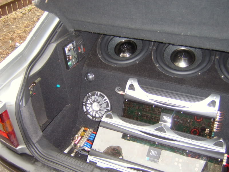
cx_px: 114
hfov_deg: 58.4
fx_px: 205
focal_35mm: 31
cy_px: 86
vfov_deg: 45.4
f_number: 2.7
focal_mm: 8.13
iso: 141
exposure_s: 1/30
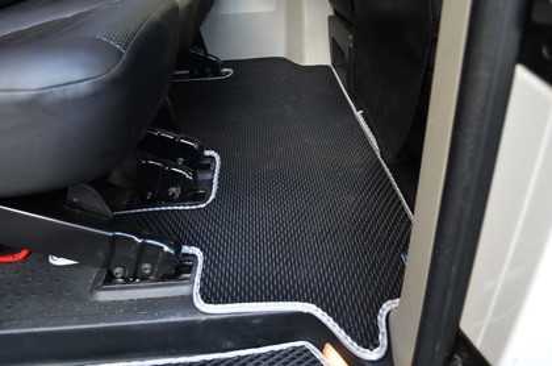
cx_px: 276
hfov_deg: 67.5
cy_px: 183
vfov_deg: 47.7
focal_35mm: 27
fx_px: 413
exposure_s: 1/60
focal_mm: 18
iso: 640
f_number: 4
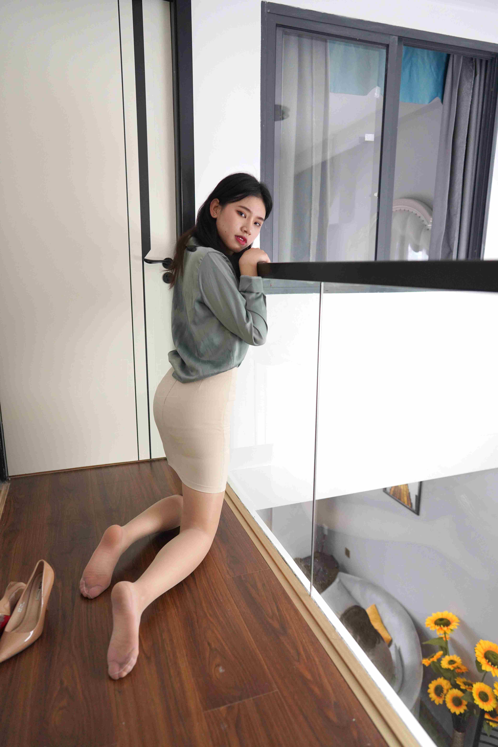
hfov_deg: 53.1
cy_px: 374
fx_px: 498
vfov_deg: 73.7
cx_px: 249
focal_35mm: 24
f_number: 2.2
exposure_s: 1/640
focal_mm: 24
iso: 2000
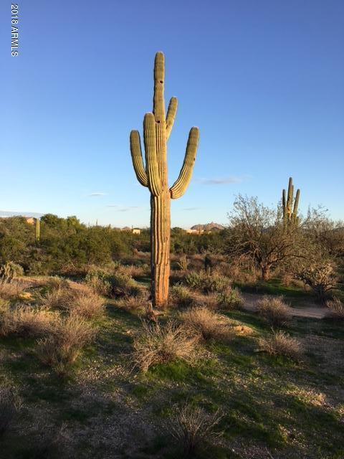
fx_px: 384
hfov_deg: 48.2
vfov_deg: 61.7
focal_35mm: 29
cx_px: 172
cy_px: 230
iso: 25
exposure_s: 1/545
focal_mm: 4.15
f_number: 2.2
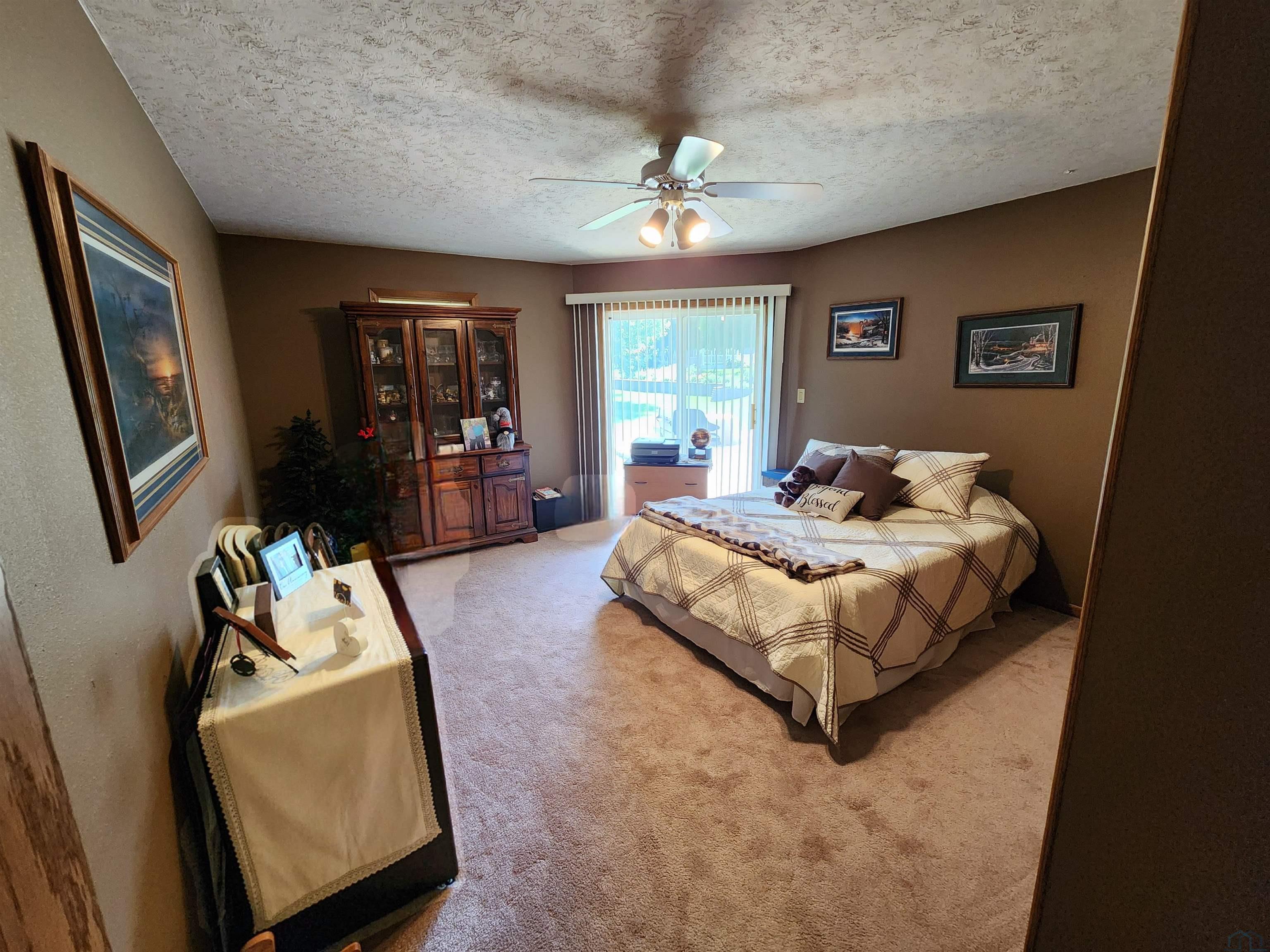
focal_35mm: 13
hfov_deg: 106.2
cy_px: 476
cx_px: 635
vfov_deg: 89.9
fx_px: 477
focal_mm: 2.2
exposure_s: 1/60.2
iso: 320
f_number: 2.2
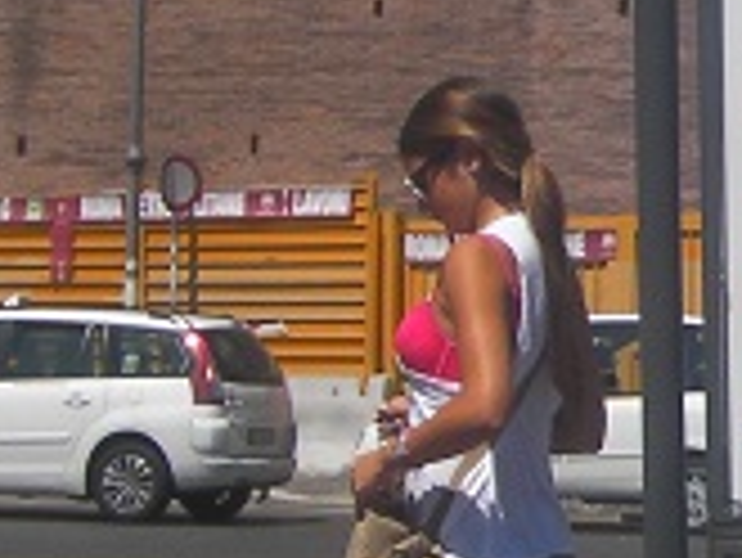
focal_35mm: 161
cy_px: -7
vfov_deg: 9.2
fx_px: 3454
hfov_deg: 11.7
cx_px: 1160
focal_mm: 6.8
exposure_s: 1/697
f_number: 4.5
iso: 50
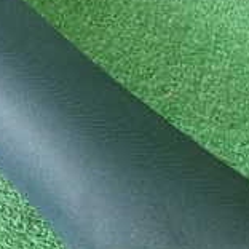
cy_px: 29
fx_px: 1107
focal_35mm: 136
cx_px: -3
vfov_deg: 12.7
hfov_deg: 12.7
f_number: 2.8
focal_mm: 7.34
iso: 200
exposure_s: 1/40
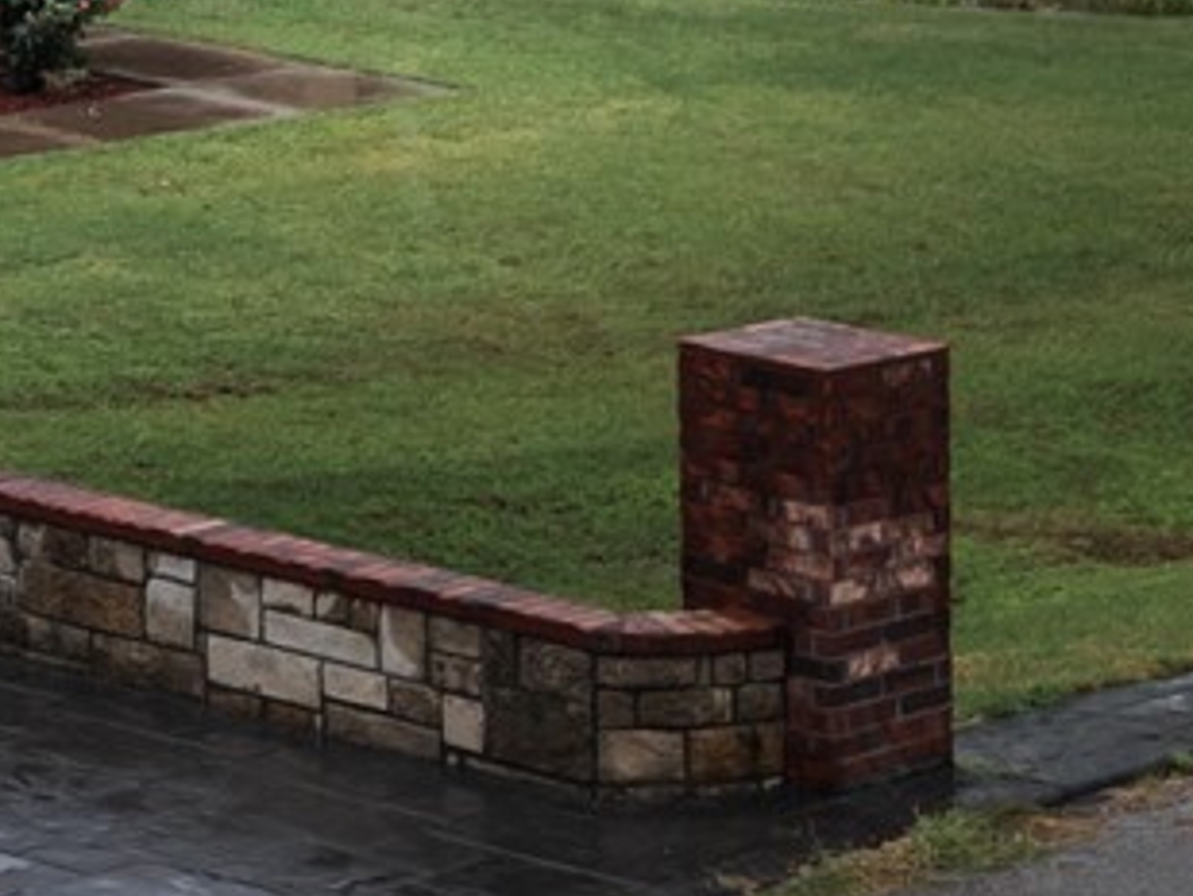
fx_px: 5137
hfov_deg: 12.7
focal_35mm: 149
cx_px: -446
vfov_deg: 9.6
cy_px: -548
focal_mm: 12.29
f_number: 2.8
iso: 140
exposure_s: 1/320
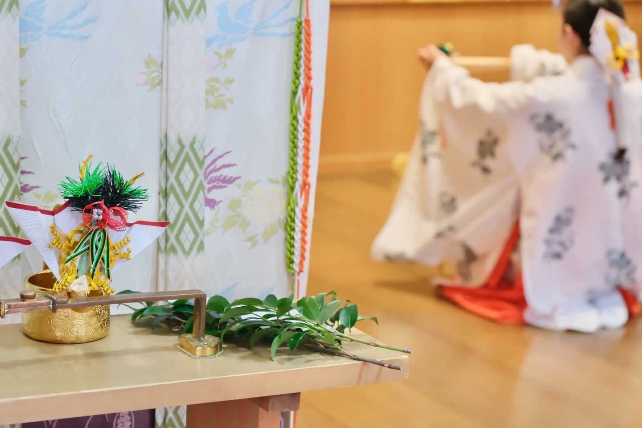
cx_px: 321
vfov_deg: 13.0
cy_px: 214
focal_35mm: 105
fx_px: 1872
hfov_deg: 19.5
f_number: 3.5
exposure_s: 1/60
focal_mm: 70
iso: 3200
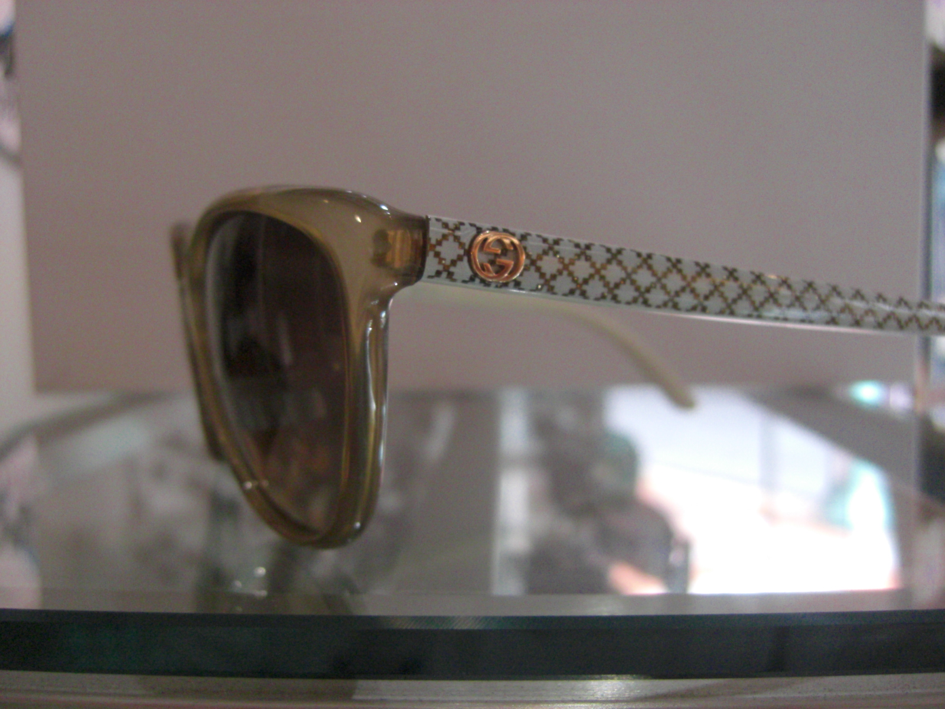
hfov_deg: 49.0
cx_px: 472
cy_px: 354
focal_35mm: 38
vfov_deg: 37.7
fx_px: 1037
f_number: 2.8
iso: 400
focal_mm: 7.9
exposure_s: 1/500
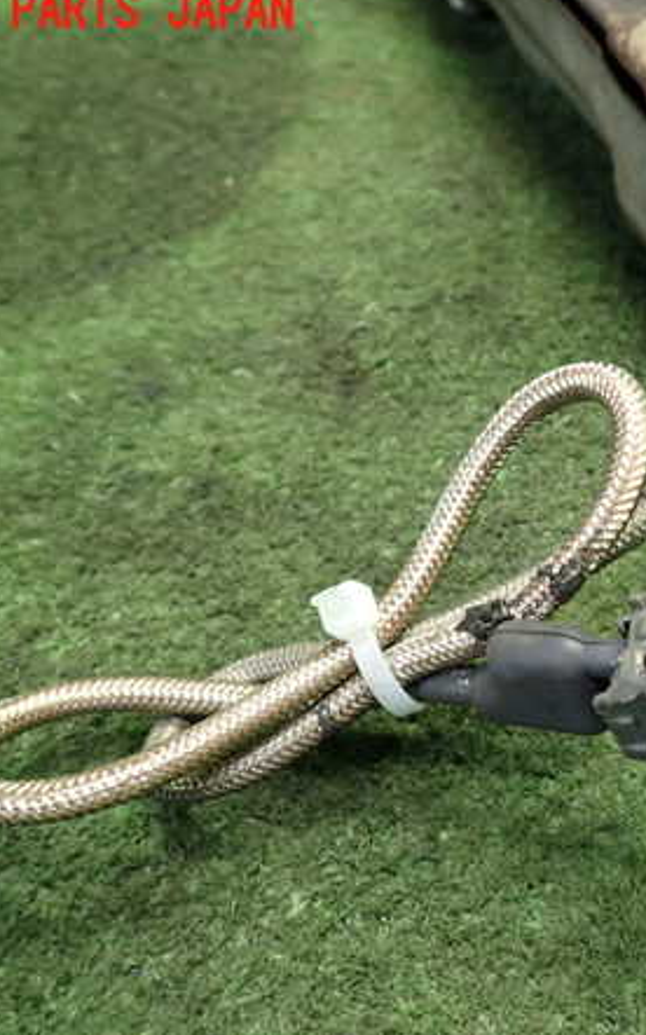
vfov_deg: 54.0
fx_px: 1015
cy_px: 510
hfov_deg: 33.6
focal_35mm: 36
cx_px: 571
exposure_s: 1/30
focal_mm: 4.5
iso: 250
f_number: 2
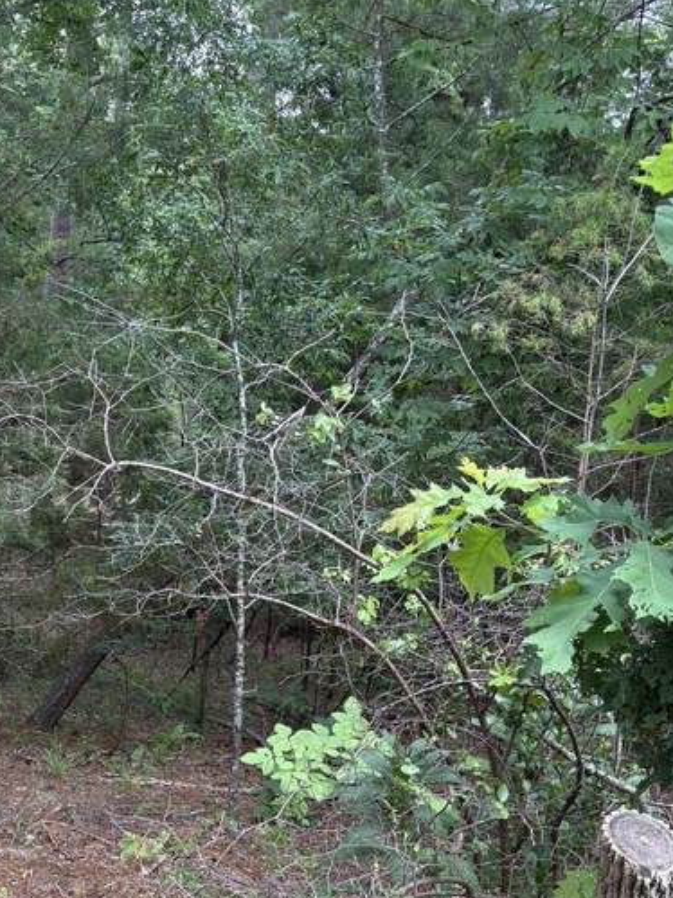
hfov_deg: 28.6
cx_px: 148
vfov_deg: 36.7
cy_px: 734
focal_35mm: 50
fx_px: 1297
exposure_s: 1/122
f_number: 1.6
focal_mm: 5.96
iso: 50
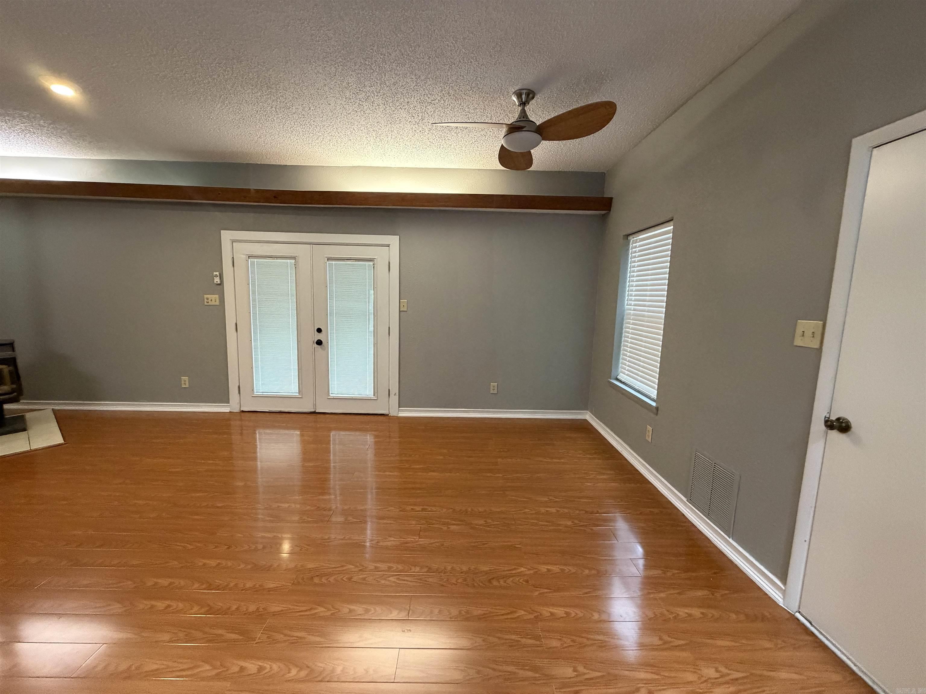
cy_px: 347
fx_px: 375
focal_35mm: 14
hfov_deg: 102.1
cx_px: 463
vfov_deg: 85.7
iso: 500
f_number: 2.2
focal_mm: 2.22
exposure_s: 1/60
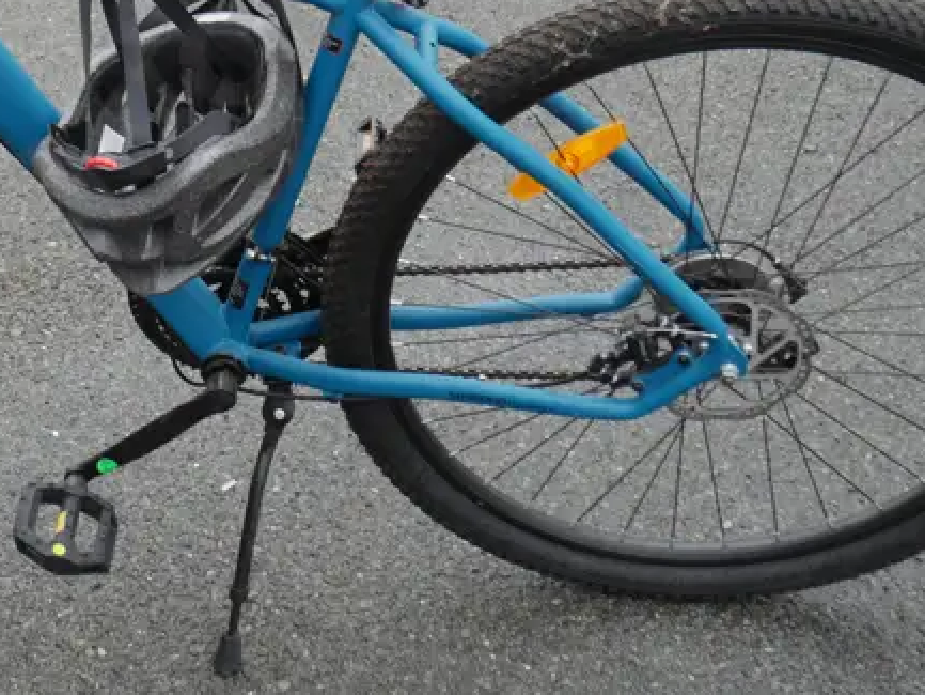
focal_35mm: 71
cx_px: 156
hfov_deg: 26.8
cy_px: 108
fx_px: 1898
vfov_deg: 20.4
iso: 200
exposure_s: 1/80
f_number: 3.6
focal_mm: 15
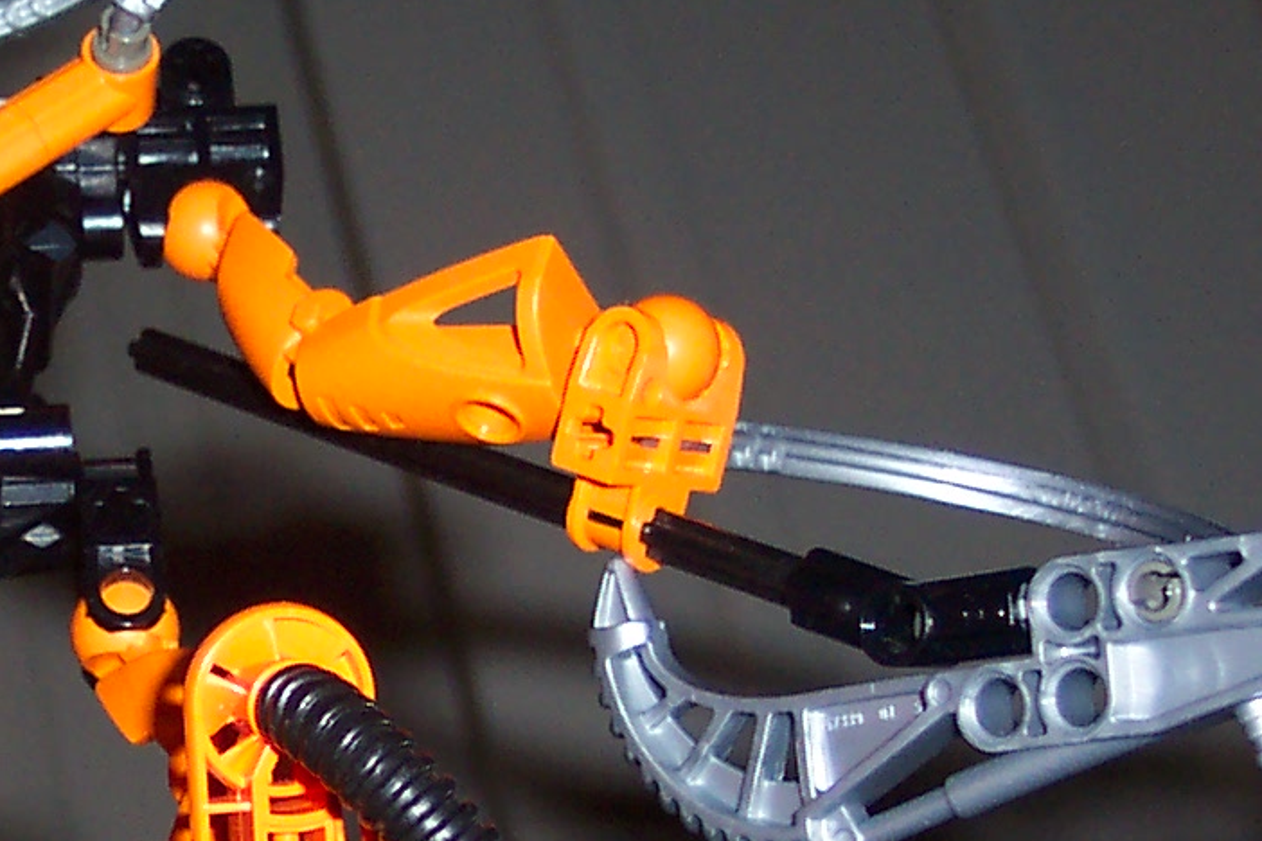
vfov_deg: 11.7
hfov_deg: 17.1
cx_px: 25
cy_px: 584
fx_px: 4101
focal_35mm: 117
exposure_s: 1/30
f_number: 2.8
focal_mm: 8
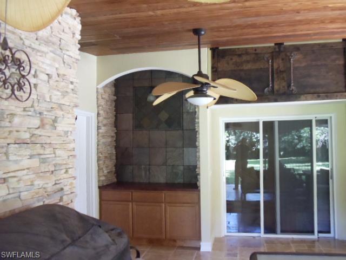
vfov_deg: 32.9
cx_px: 173
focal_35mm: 44
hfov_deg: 42.9
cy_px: 130
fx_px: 440
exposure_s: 1/30
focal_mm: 6
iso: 800
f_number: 3.5
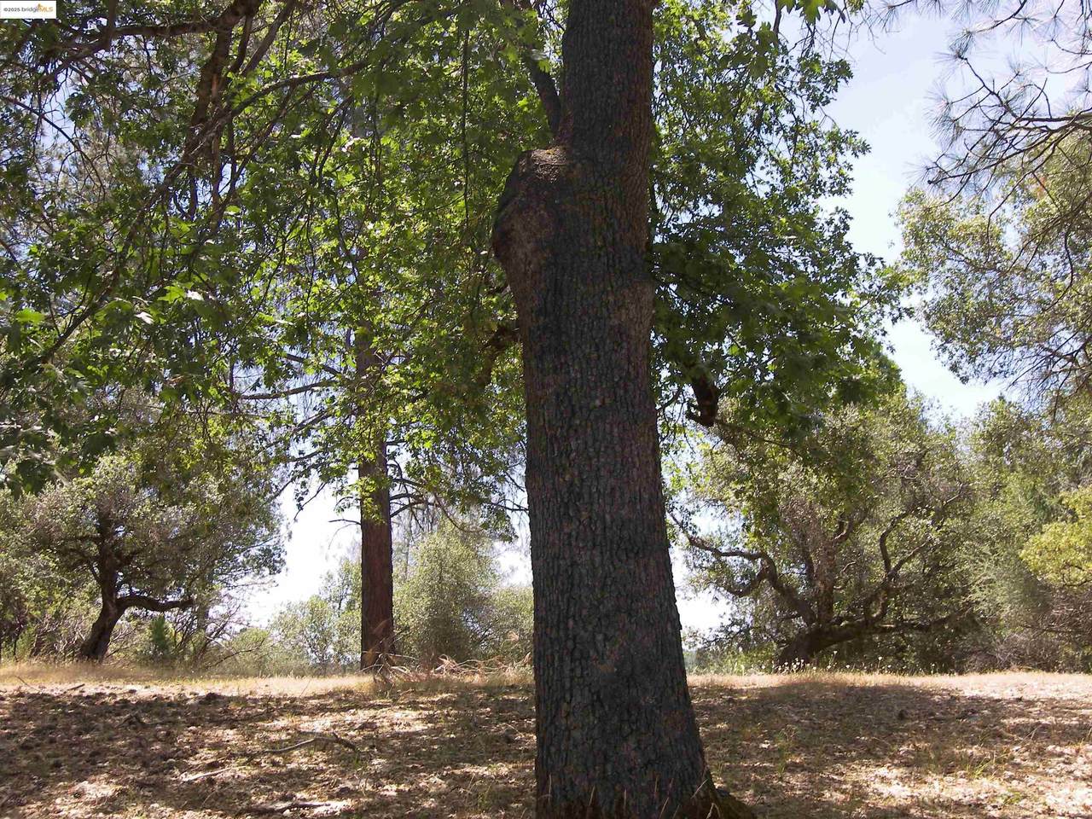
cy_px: 410
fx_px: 1199
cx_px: 546
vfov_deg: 37.7
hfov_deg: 49.0
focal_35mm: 38
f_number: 3.2
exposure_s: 1/200
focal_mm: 7.9
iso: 50
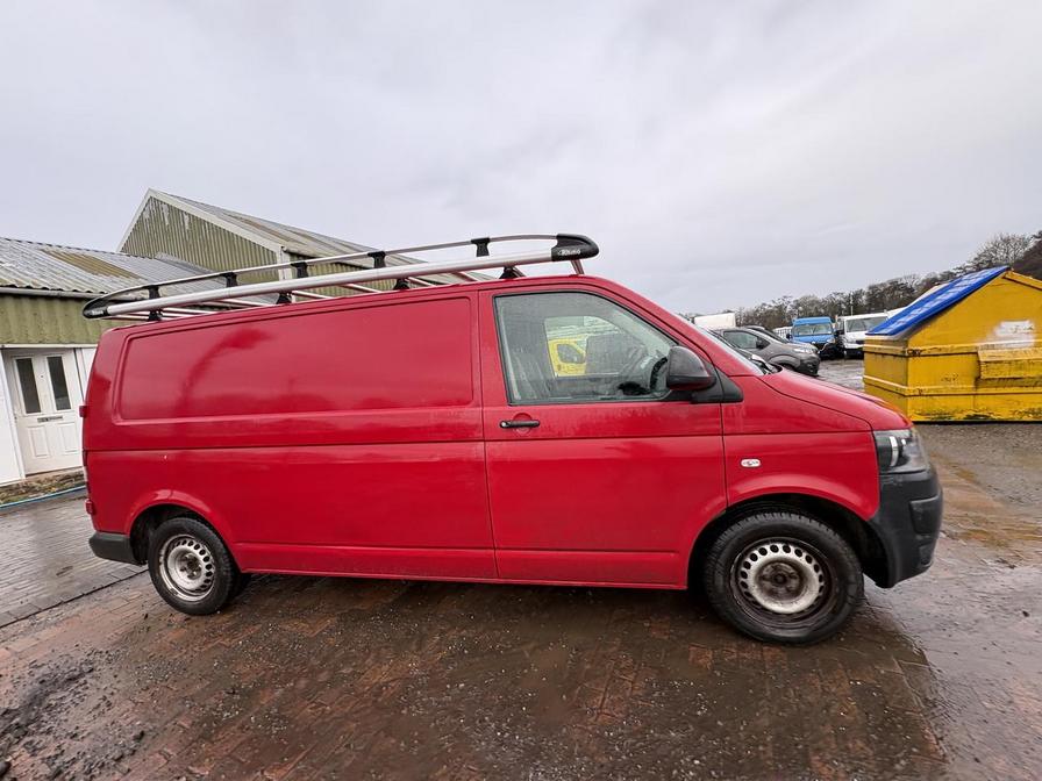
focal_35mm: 14
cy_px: 390
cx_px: 521
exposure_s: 1/155
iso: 64
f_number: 2.2
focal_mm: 2.22
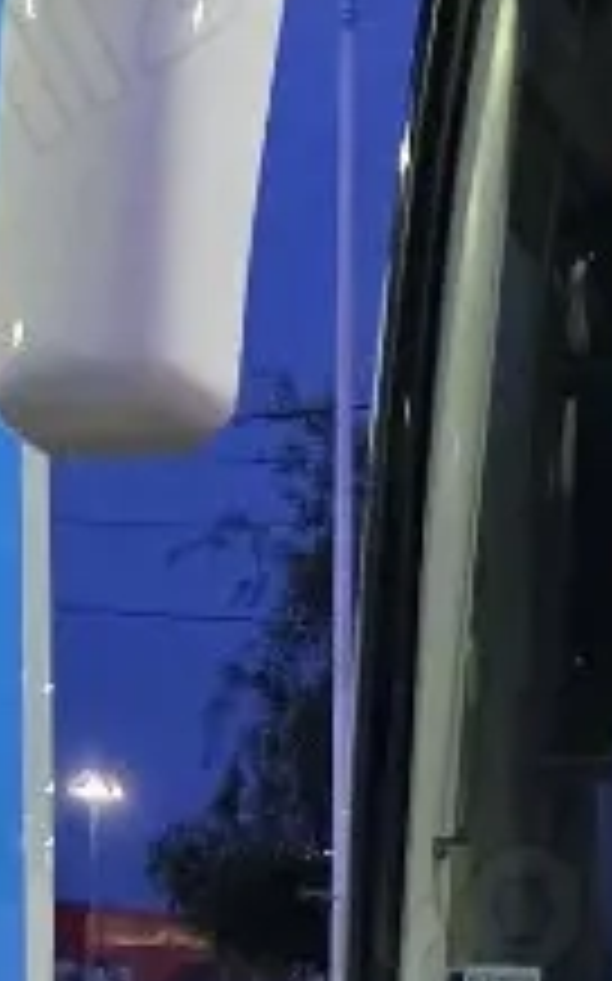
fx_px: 3982
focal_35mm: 149
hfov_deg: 8.0
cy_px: 1375
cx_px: 1566
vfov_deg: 13.4
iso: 640
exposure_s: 1/101
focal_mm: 6.3
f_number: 1.7
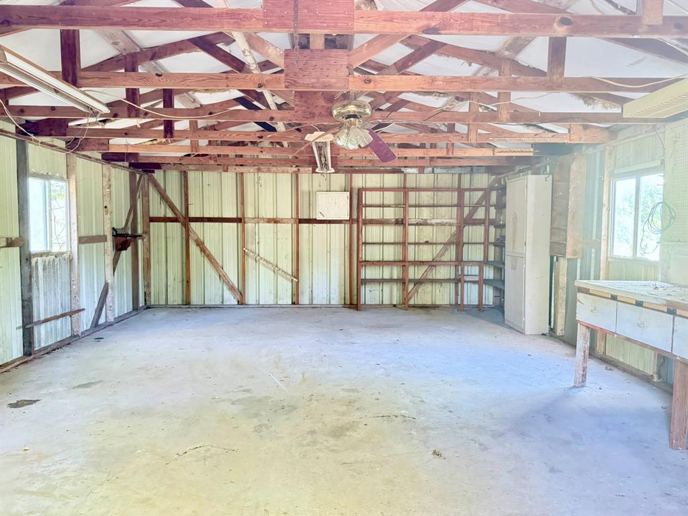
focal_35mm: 24
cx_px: 344
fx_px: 477
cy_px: 258
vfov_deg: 56.8
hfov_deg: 71.6
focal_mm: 6.76
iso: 1000
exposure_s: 1/40
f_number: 1.78
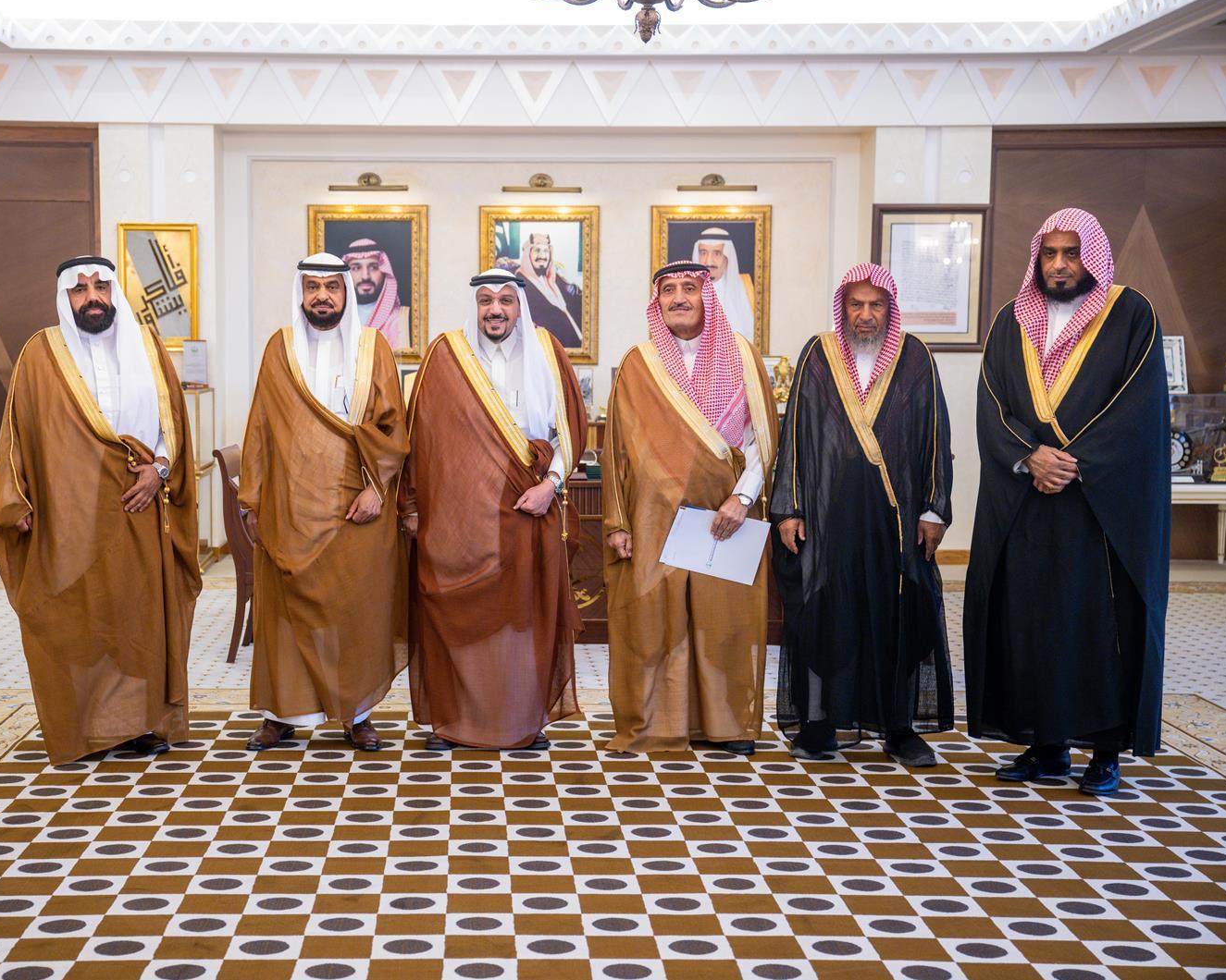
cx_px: 491
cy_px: 488
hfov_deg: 36.5
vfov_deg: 29.7
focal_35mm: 51
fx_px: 1851
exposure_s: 1/200
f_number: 3.5
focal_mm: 45
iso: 2000
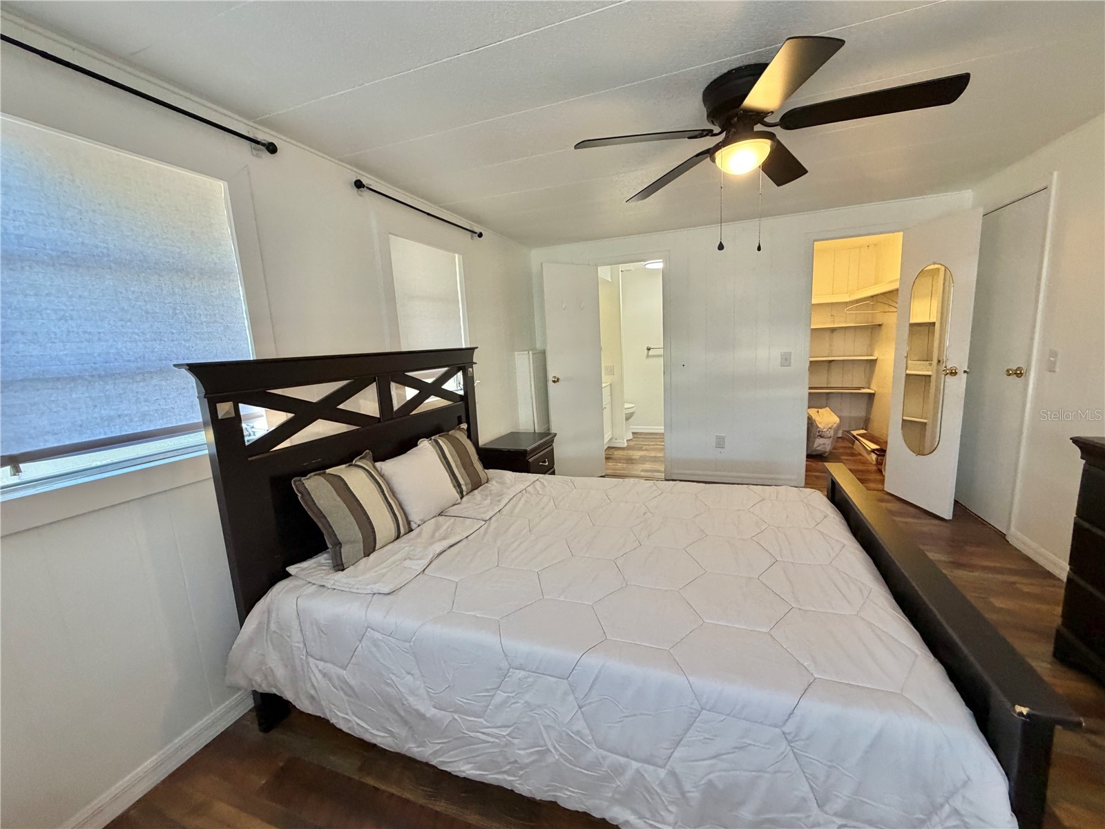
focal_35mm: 14
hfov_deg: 102.1
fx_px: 447
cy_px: 414
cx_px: 552
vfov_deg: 85.7
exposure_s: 1/120
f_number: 2.2
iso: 320
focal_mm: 2.22
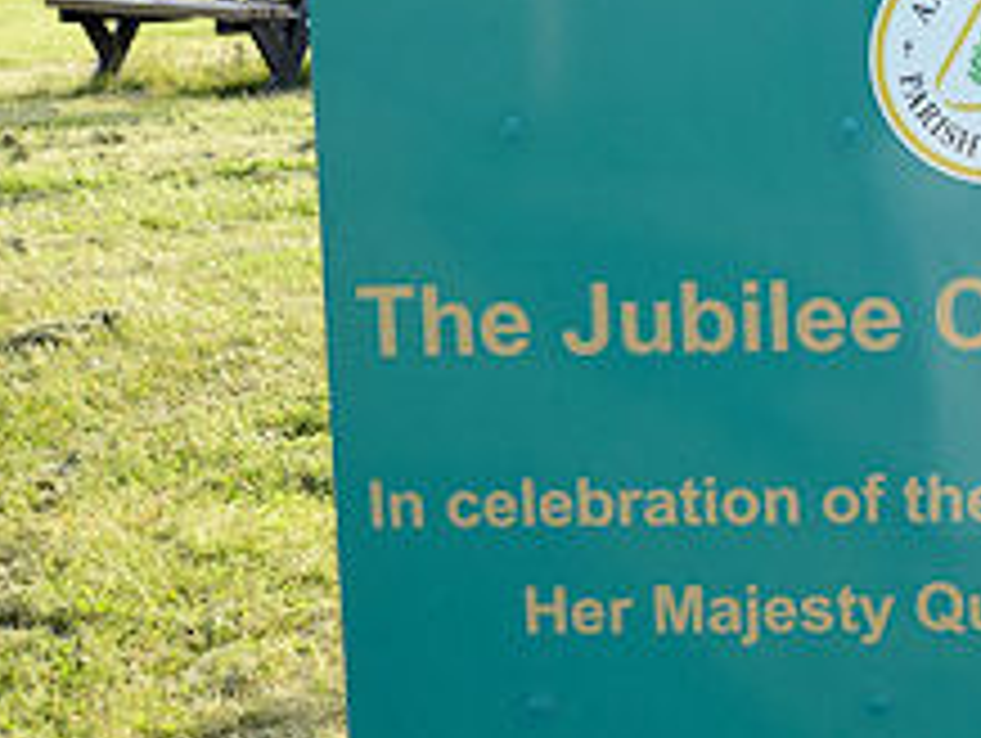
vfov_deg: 14.4
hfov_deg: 18.6
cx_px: 968
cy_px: 414
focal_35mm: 103
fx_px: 2922
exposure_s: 1/125
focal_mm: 9.4
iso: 100
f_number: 4.3
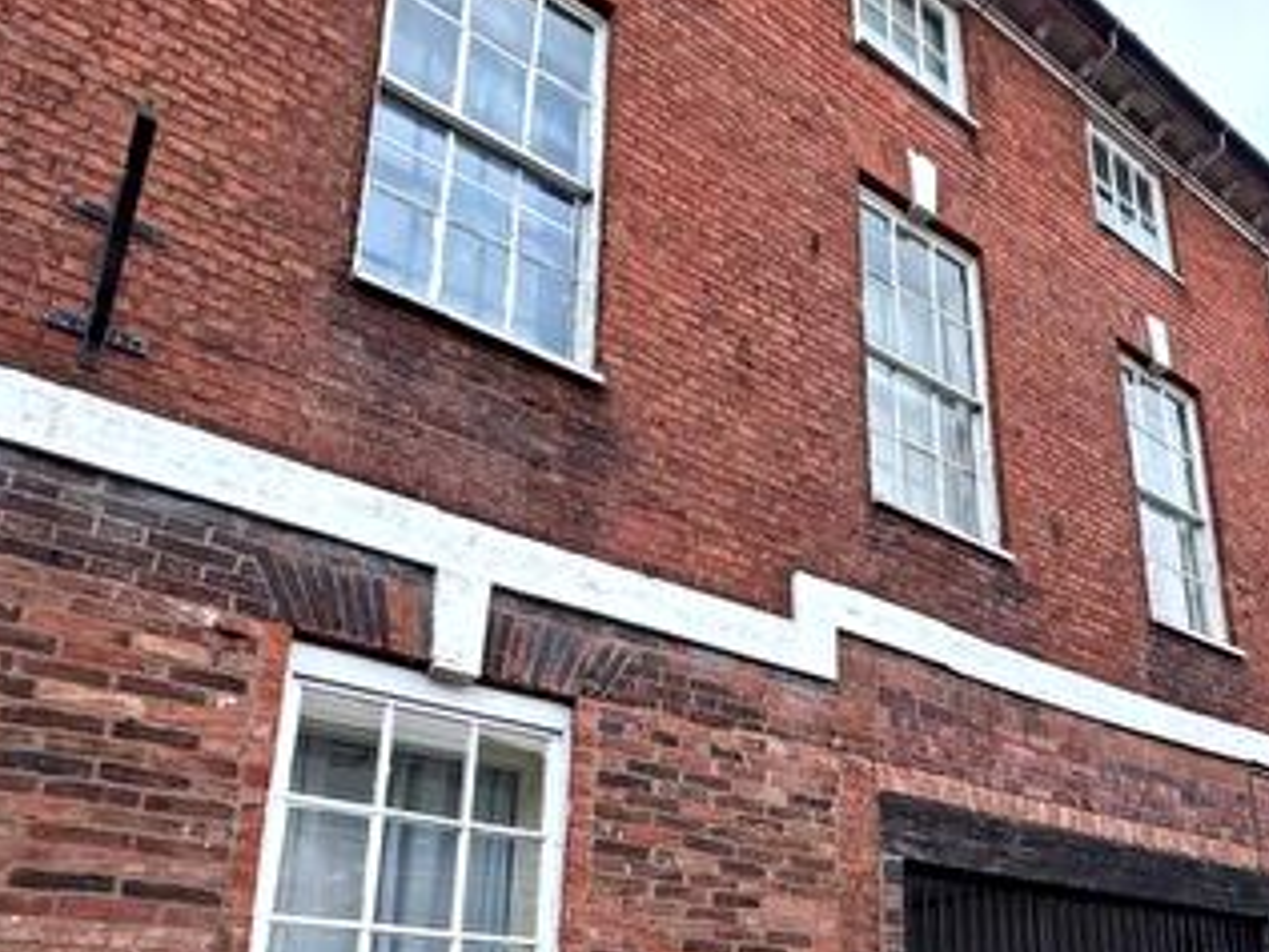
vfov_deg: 43.2
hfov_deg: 57.2
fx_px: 1136
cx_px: 839
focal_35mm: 31
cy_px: 773
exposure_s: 1/100
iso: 320
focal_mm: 2.22
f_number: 2.2
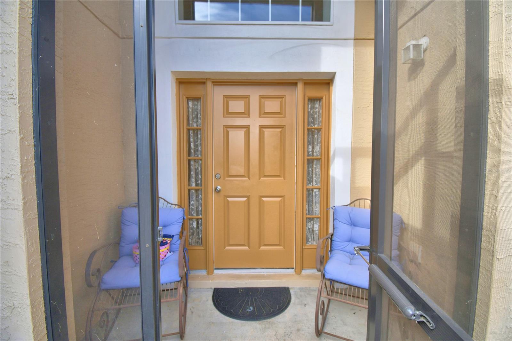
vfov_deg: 77.3
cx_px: 256
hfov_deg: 100.4
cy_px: 170
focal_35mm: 15
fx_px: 213
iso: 200
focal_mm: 10
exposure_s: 1/500
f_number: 4.5
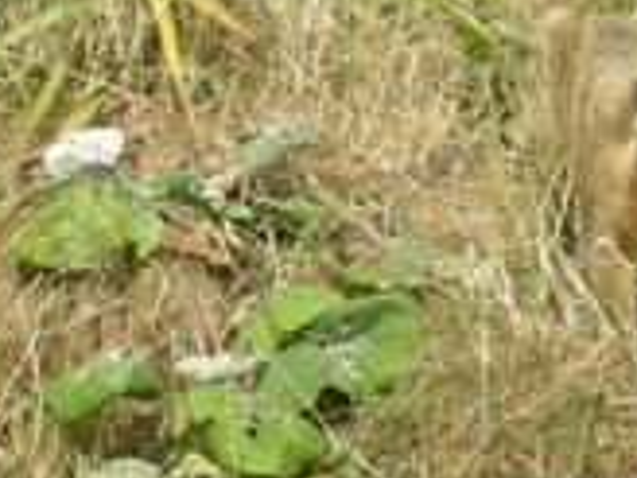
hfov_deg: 4.0
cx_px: 194
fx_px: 9072
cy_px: -105
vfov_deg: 3.0
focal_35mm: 493
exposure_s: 1/208
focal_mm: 26.3
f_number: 6.5
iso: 64
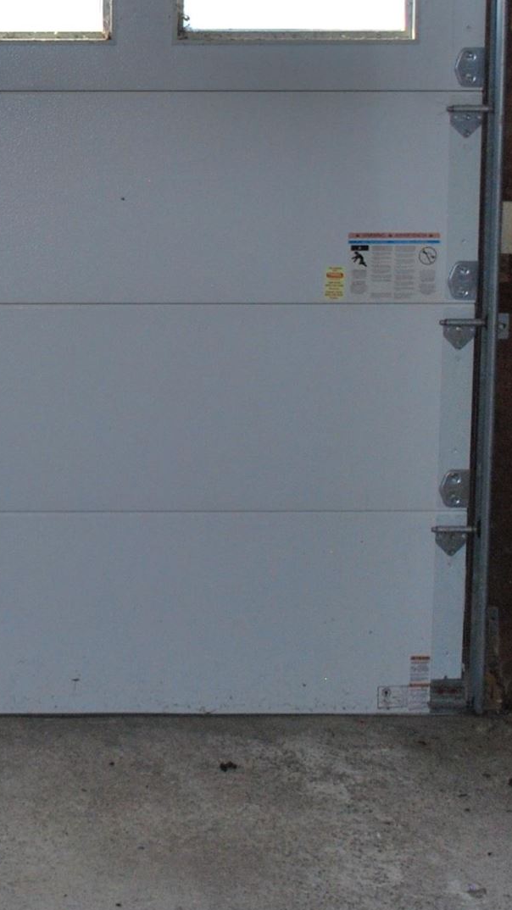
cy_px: 206
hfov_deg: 12.7
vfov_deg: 23.4
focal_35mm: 90
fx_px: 2173
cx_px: -270
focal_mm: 20
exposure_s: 1/60
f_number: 3.8
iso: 200
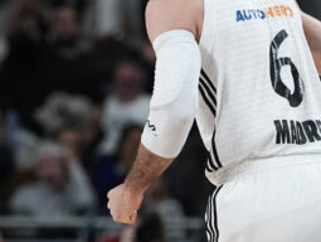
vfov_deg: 2.5
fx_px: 5479
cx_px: 171
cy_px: 241
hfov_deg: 3.4
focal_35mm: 590
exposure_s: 1/1600
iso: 1600
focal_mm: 153
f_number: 2.8
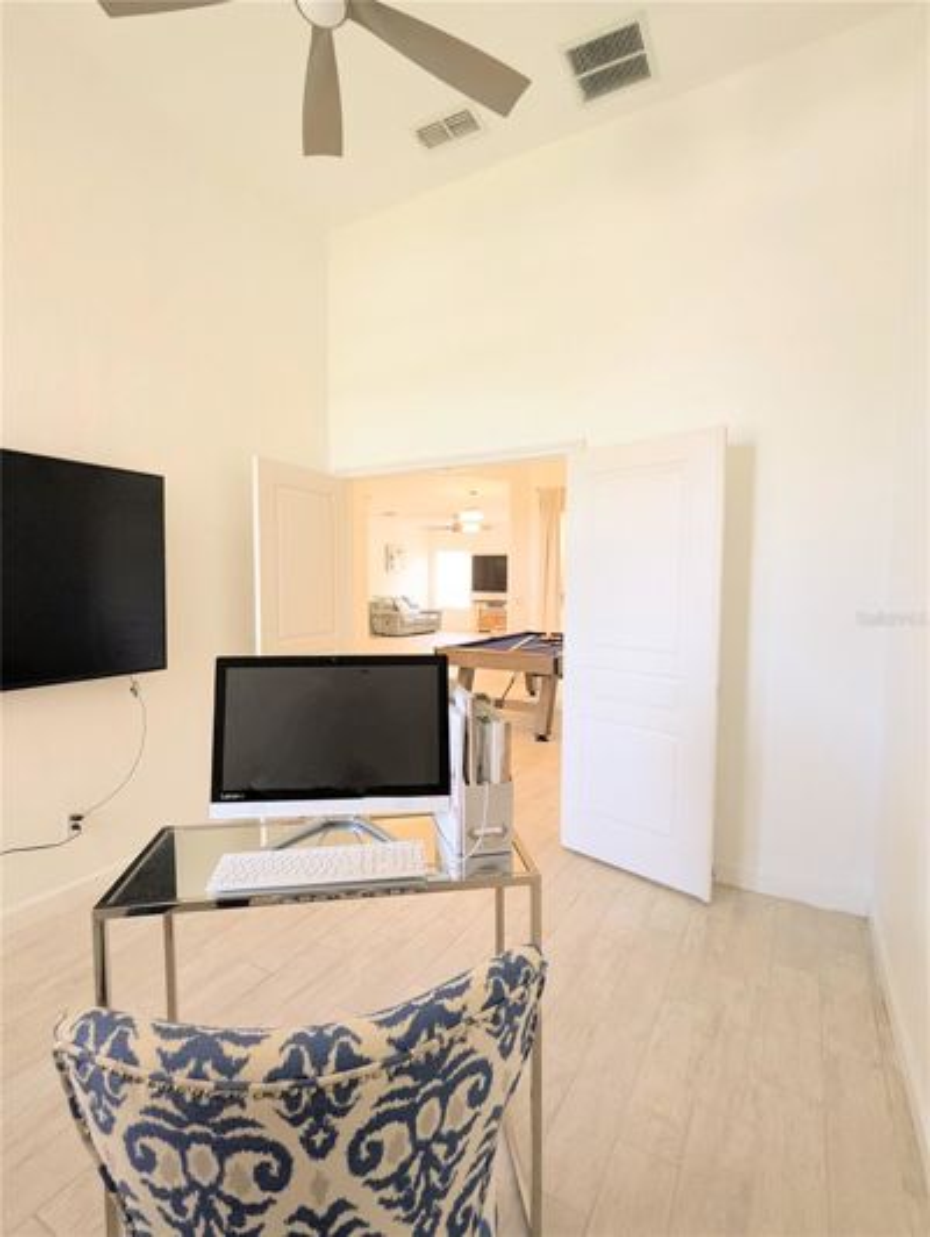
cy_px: 618
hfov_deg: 78.2
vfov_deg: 94.4
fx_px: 572
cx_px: 465
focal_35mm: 16
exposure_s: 1/30
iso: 103
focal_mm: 2.35
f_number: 2.2
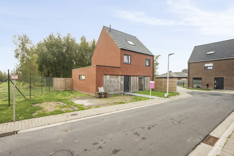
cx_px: 117
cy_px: 78
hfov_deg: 90.0
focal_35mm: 18
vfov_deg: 67.4
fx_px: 117
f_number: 14
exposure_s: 1/2.5
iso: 125
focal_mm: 18
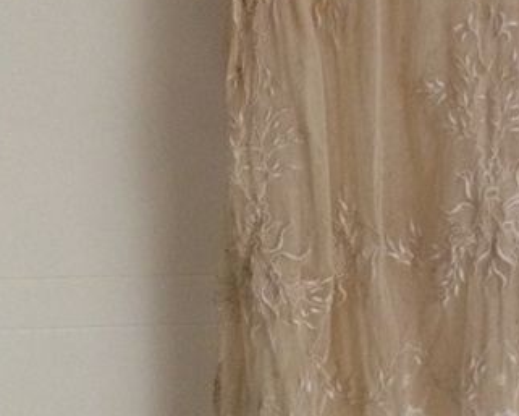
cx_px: 454
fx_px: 1260
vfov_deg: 18.7
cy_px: 161
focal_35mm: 82
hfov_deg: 22.8
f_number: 2.2
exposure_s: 1/20
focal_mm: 4.12
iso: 320
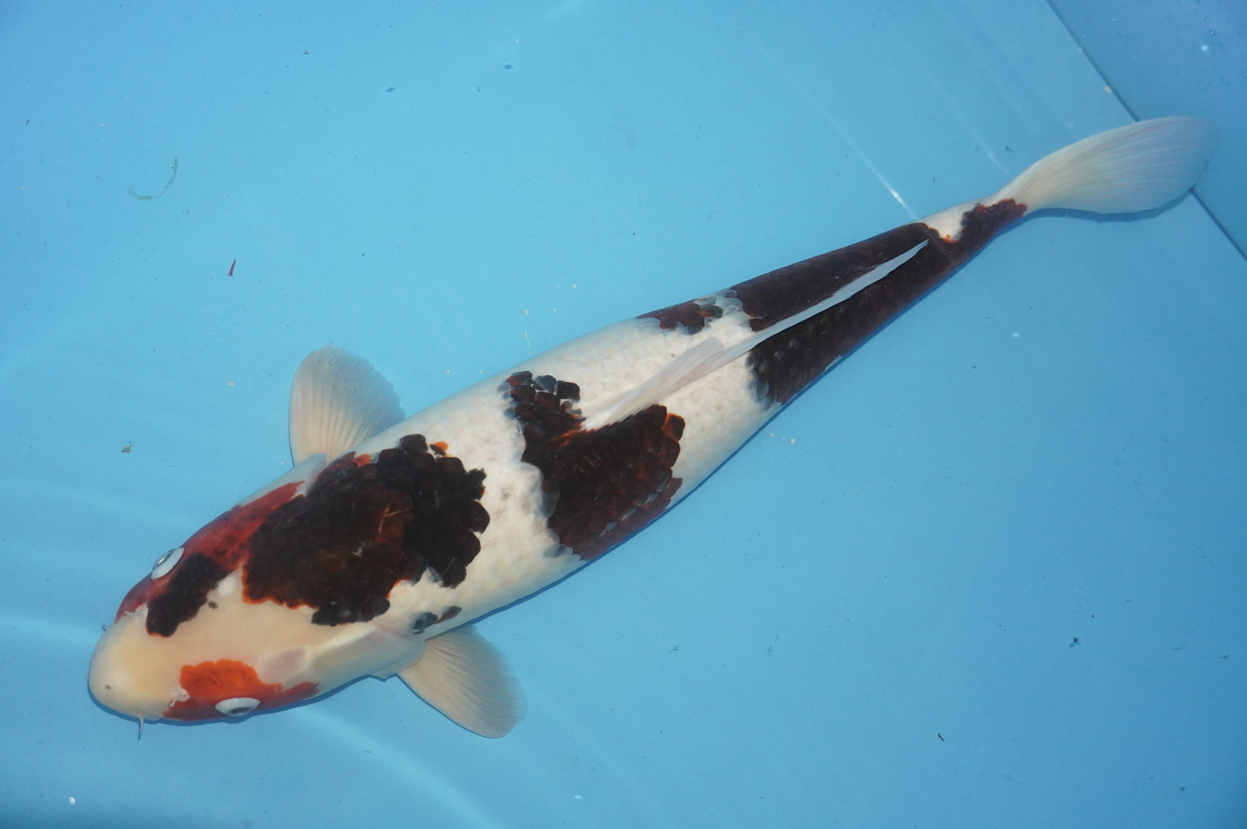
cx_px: 624
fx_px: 1817
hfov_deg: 37.9
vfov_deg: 25.7
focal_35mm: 52
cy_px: 414
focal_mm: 35
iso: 2000
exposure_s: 1/160
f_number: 4.5
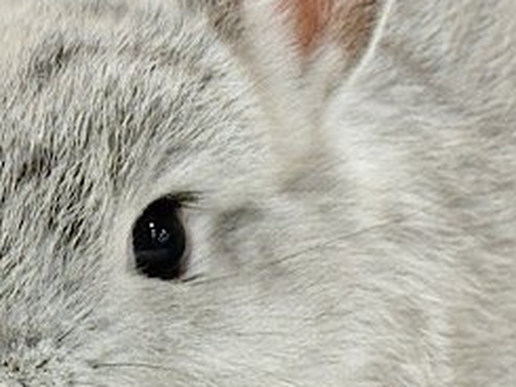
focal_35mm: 136
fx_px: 2028
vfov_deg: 10.9
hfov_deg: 14.5
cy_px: 212
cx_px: 154
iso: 100
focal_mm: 5.96
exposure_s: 1/100
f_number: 1.6
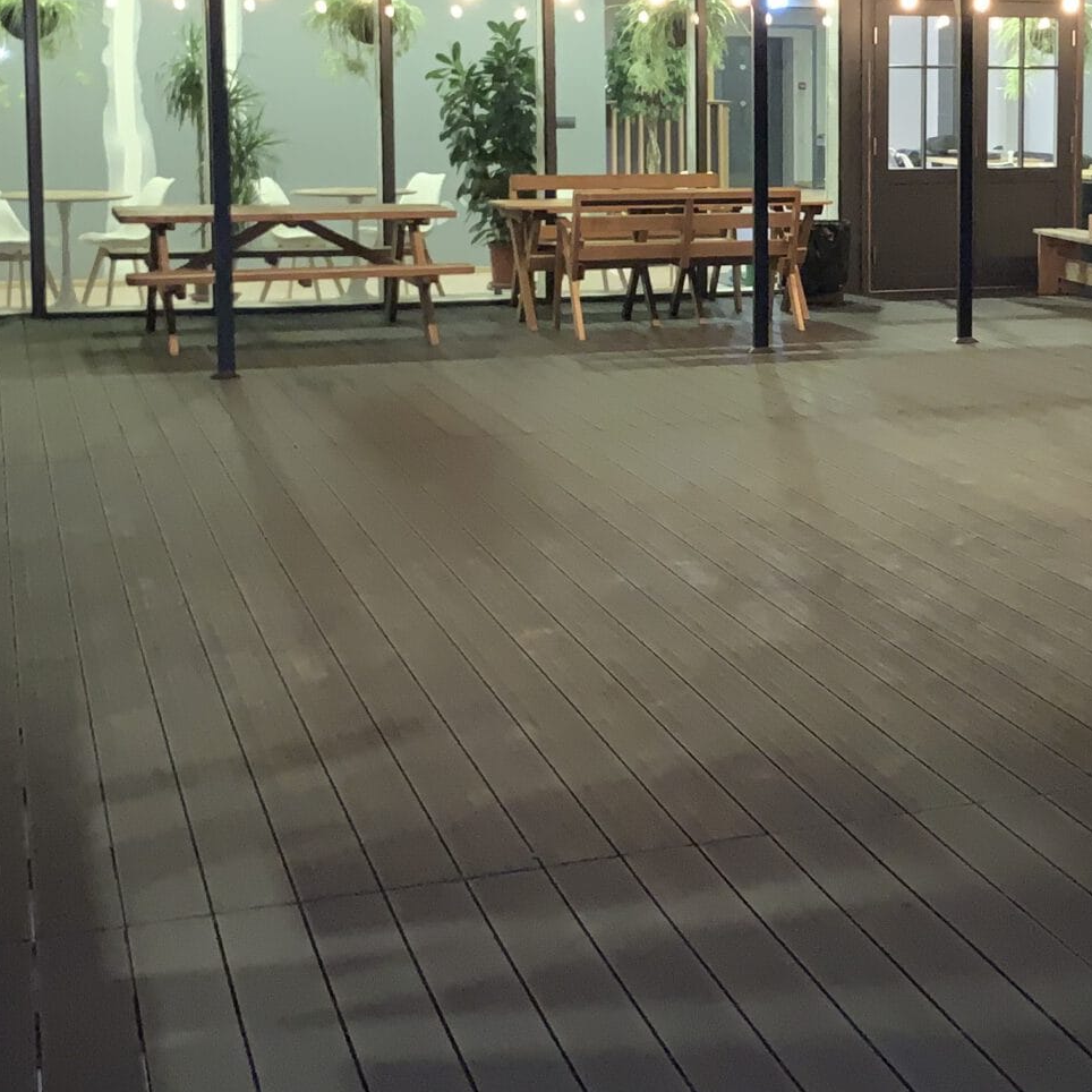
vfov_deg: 27.8
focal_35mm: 61
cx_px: 936
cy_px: 304
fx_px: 2177
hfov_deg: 27.4
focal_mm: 4.25
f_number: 1.8
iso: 800
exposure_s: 1/4
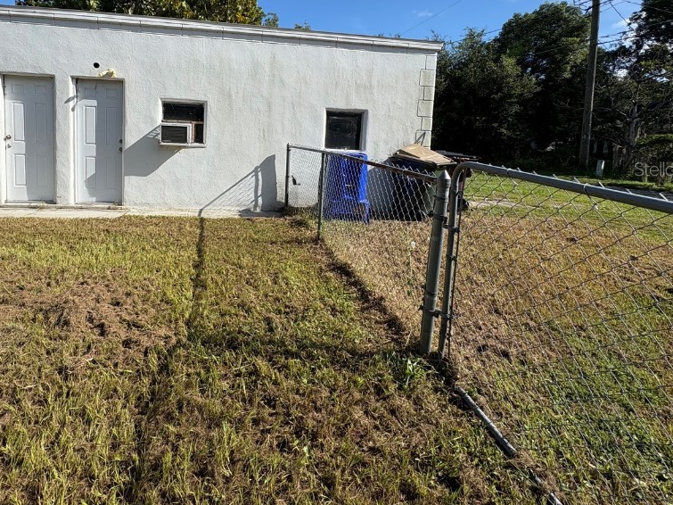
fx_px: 369
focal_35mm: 19
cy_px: 169
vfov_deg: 66.8
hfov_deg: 83.4
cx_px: 262
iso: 50
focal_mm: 2.22
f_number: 2.2
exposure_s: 1/1927
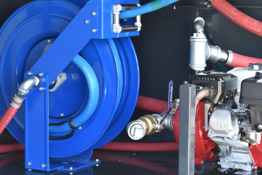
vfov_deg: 12.3
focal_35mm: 112
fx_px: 813
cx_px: 126
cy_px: 70
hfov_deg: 18.3
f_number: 5.6
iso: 800
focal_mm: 55
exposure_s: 1/160
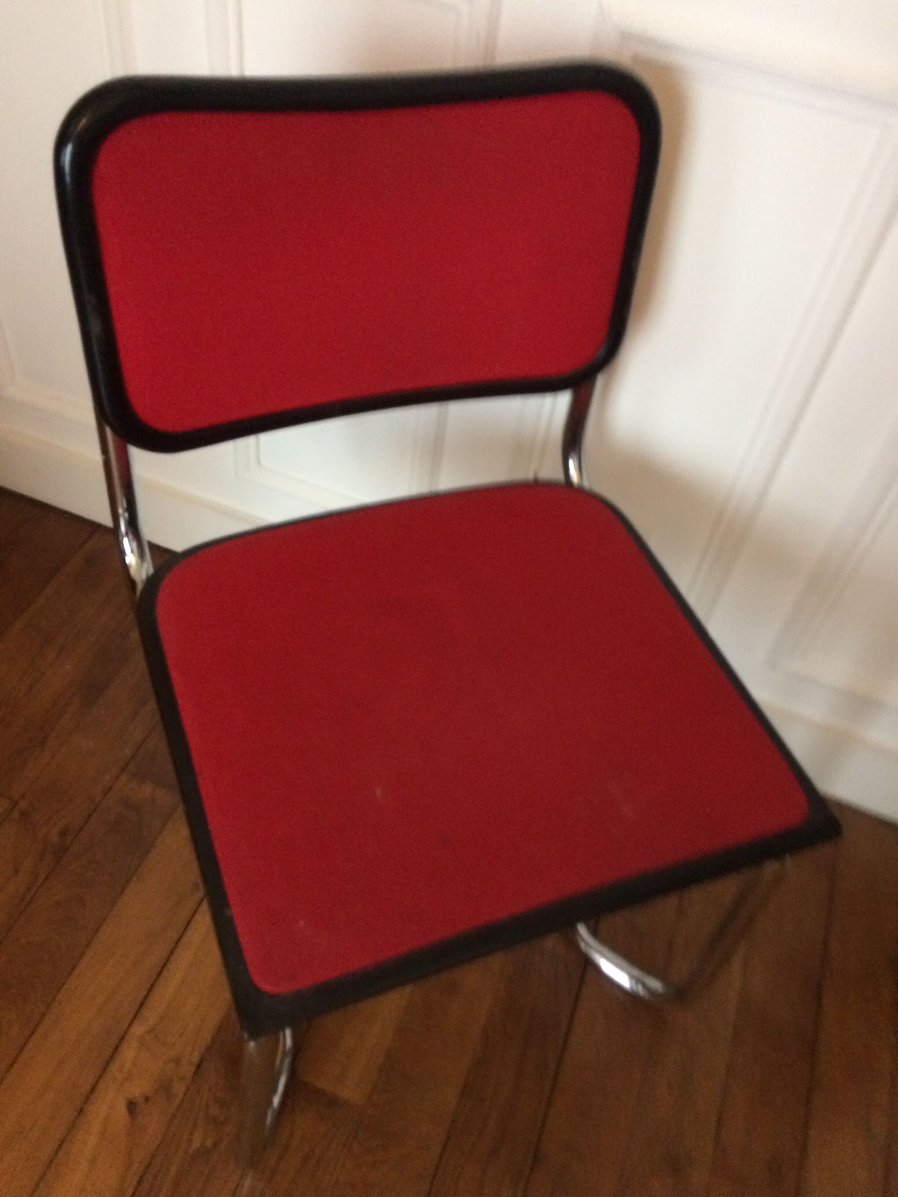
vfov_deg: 61.7
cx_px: 449
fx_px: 1003
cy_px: 598
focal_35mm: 29
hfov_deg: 48.2
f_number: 2.2
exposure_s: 1/17
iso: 320
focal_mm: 4.15
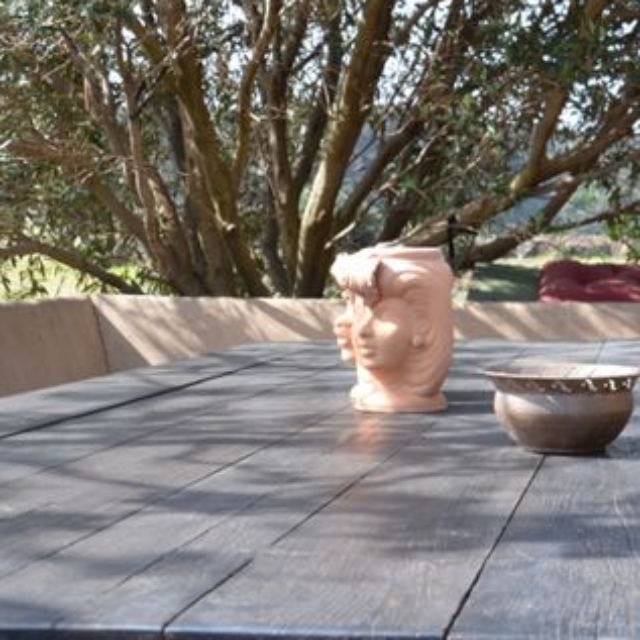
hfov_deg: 24.0
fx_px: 1422
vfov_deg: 25.3
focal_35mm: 68
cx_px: 675
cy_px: 272
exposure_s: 1/160
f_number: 6.3
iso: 200
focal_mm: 24
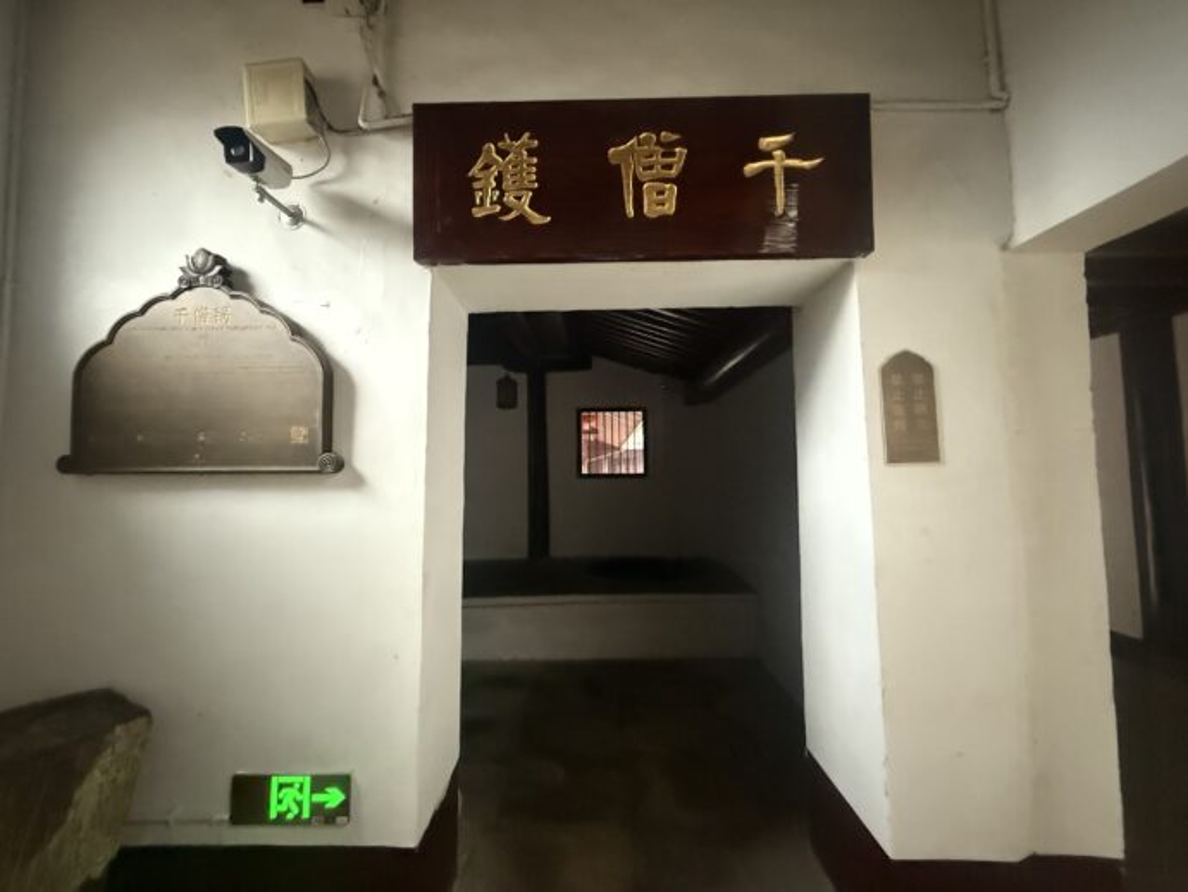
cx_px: 594
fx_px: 481
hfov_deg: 102.0
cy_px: 446
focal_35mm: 14
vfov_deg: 85.7
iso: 1250
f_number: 2.2
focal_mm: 2.22
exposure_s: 1/40
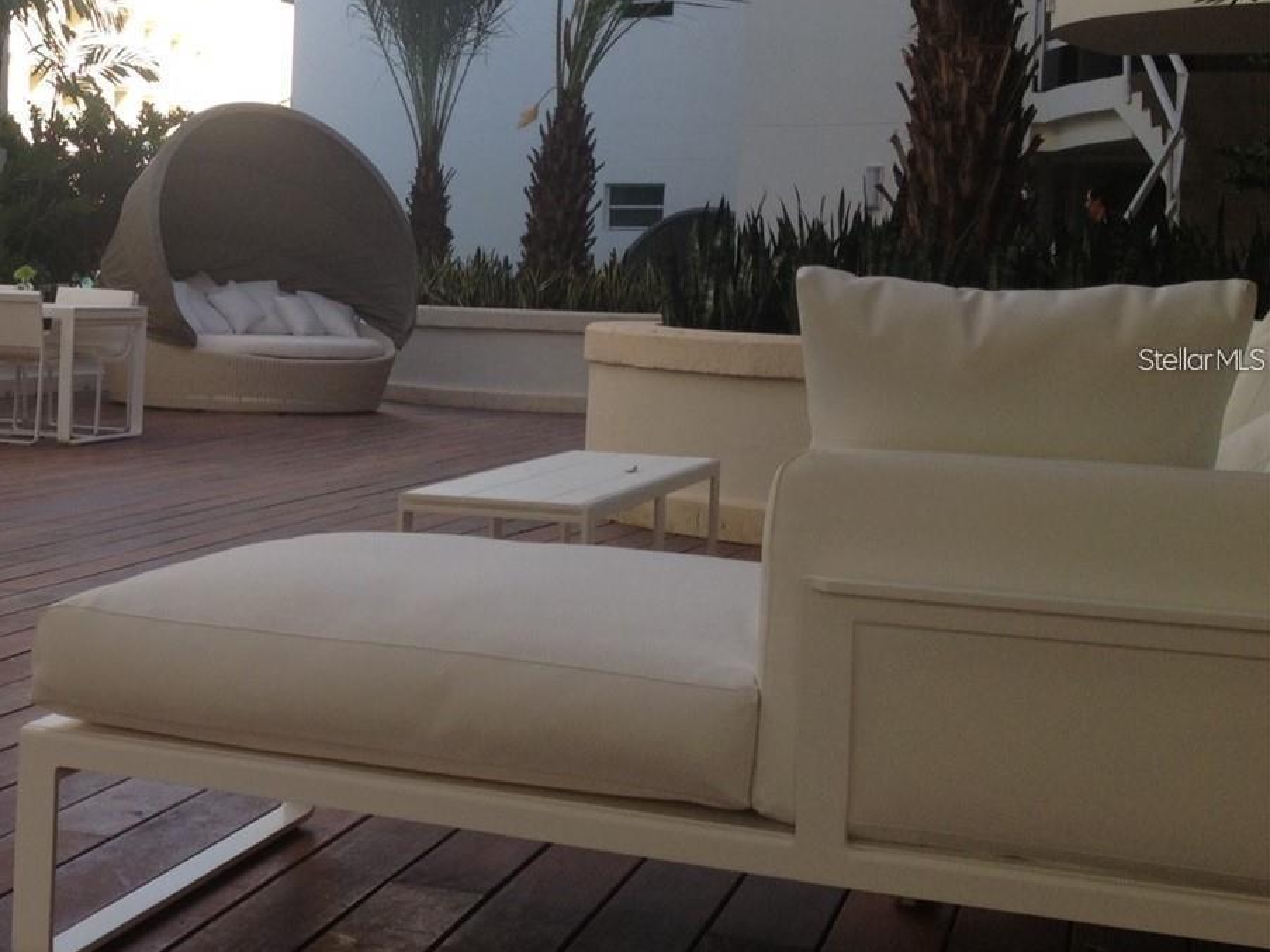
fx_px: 2274
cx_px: 146
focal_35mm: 62
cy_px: 359
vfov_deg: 23.6
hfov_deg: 30.0
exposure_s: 1/456
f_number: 2.4
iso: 50
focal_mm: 4.28
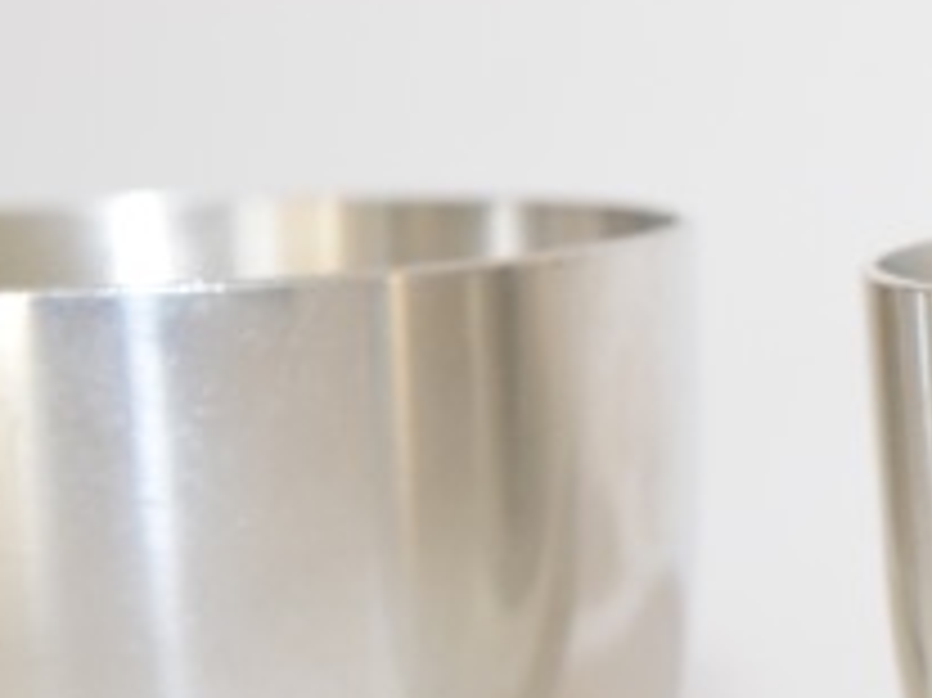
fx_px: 6606
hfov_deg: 7.9
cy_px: 714
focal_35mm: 245
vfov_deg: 6.0
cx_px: 1427
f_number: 5.6
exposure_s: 1/125
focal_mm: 55
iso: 1600
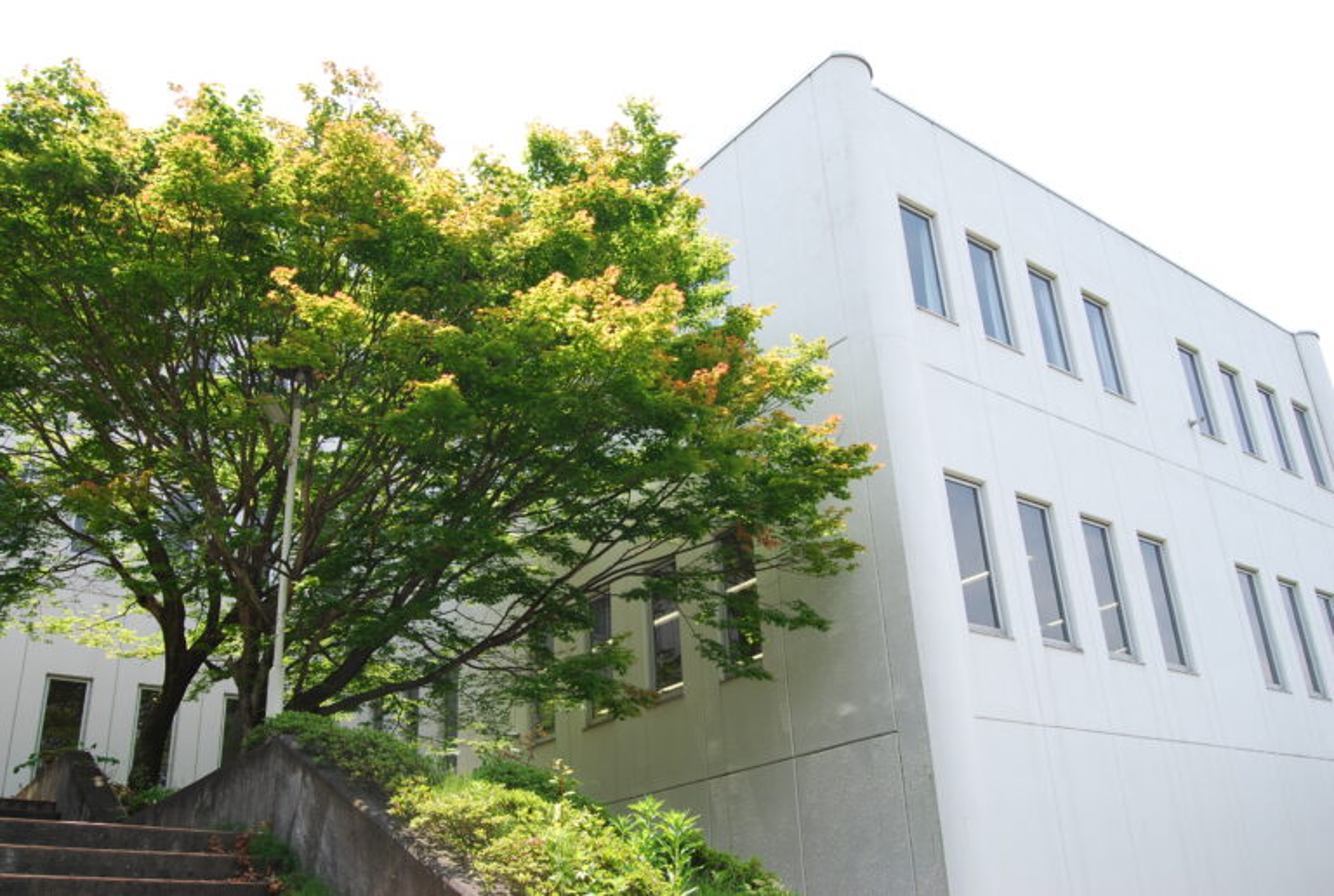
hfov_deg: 61.8
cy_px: 448
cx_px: 667
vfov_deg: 43.8
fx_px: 1114
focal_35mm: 30
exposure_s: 1/125
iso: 200
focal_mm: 20
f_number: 9
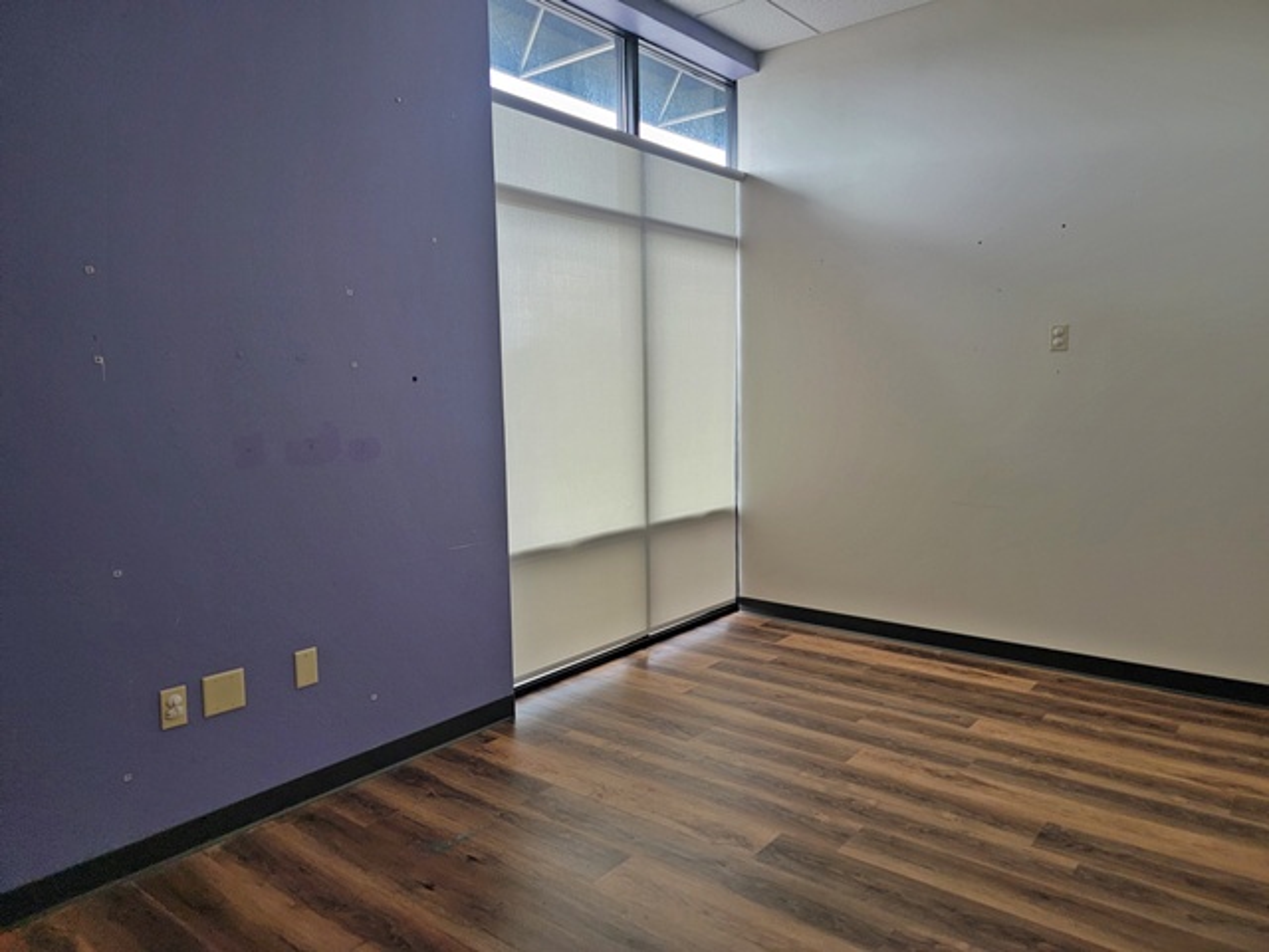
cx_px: 634
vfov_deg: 56.8
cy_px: 476
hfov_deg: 71.6
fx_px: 880
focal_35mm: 24
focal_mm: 6.7
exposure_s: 1/120
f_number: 1.8
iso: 200
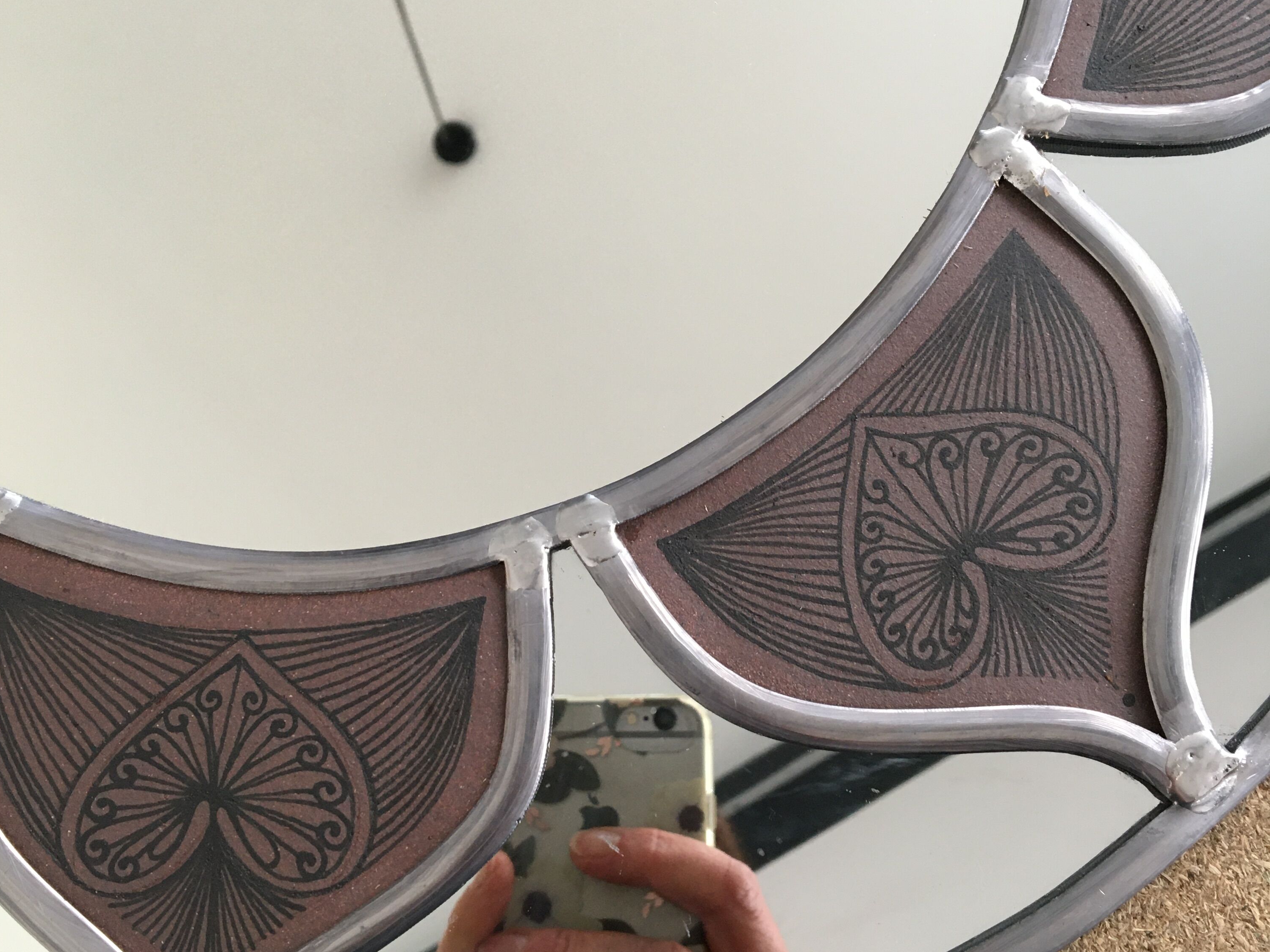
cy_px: 486
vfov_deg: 36.8
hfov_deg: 47.9
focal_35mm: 39
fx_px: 1431
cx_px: 630
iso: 125
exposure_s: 1/33
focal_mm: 4.15
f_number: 2.2
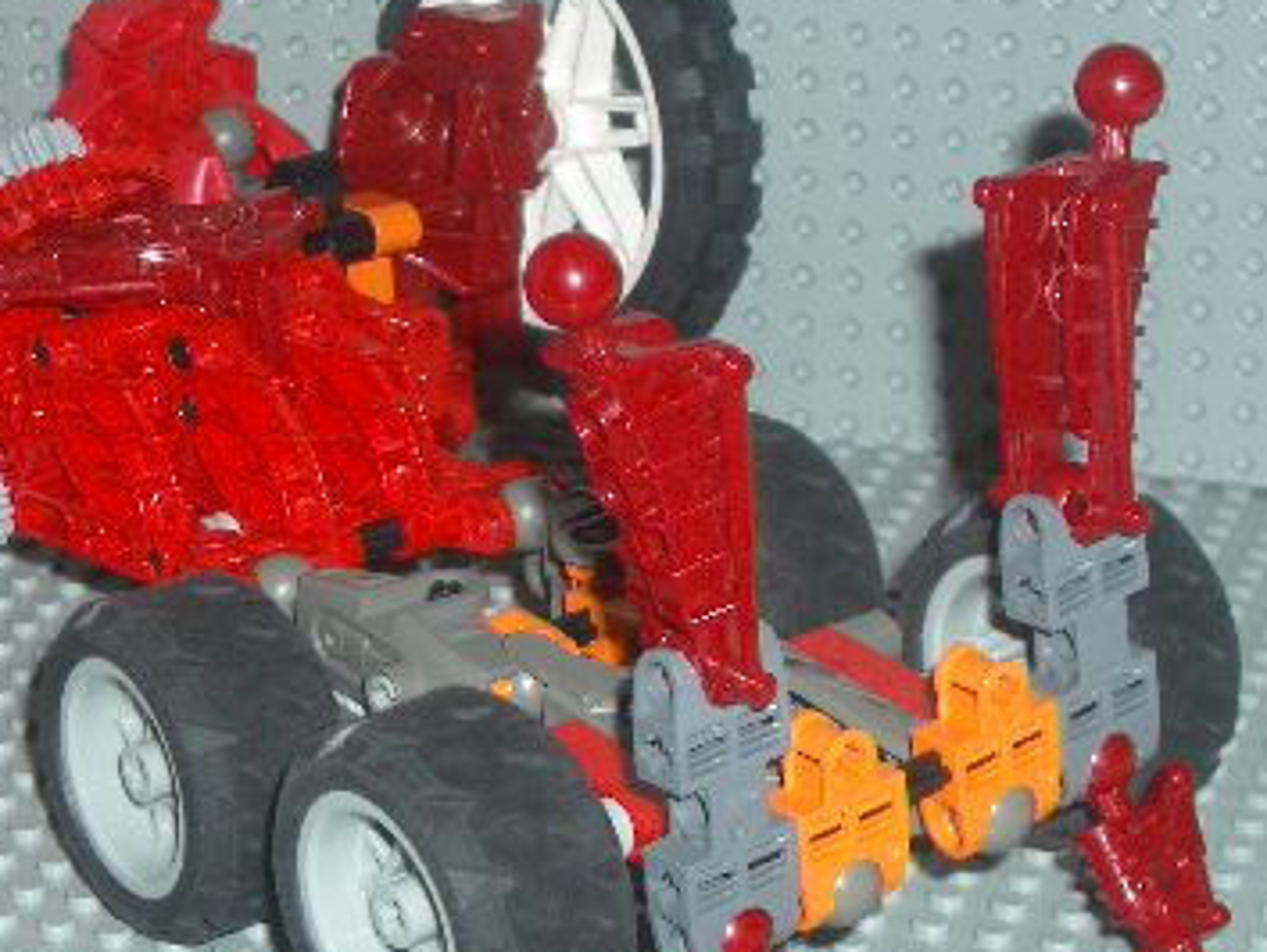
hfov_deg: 17.5
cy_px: 490
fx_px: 4102
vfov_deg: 13.2
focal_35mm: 112
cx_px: 376
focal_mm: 10.2
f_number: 3.5
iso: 100
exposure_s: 1/60
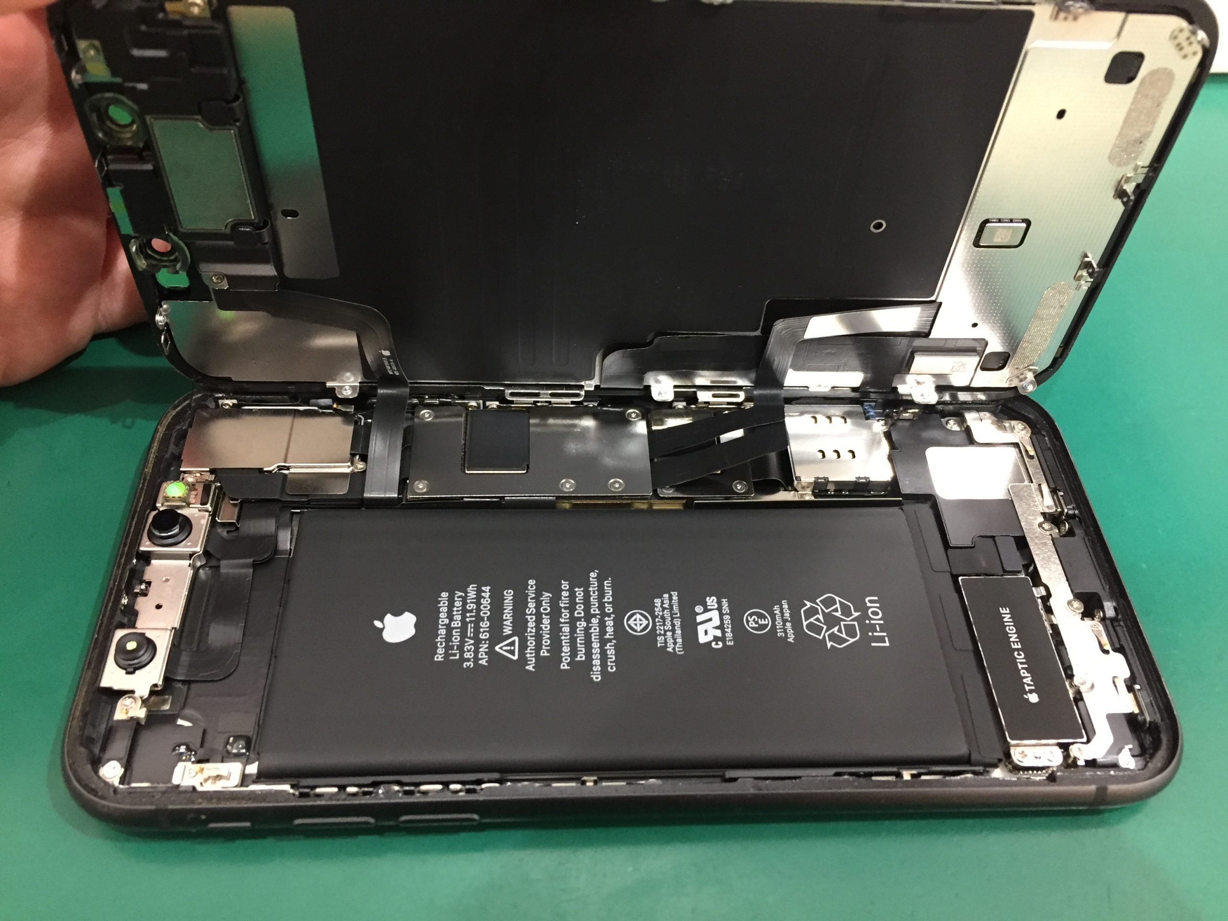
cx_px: 614
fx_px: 1029
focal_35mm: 29
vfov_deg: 48.2
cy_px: 460
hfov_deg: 61.7
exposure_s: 1/30
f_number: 2.2
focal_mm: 4.15
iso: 200
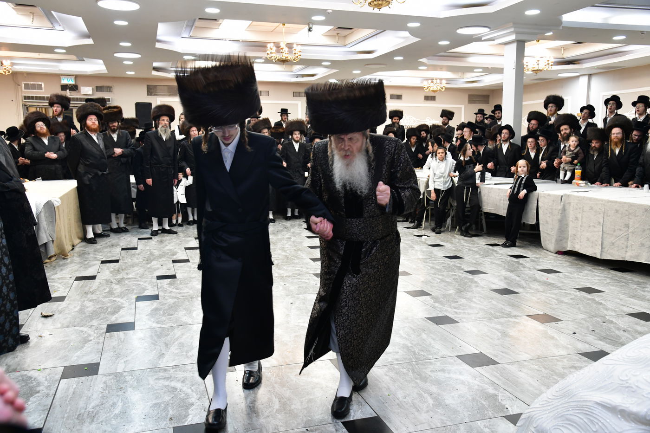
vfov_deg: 42.3
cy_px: 216
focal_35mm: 31
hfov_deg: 60.3
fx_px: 560
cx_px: 325
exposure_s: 1/100
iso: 2000
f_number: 5.6
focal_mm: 31
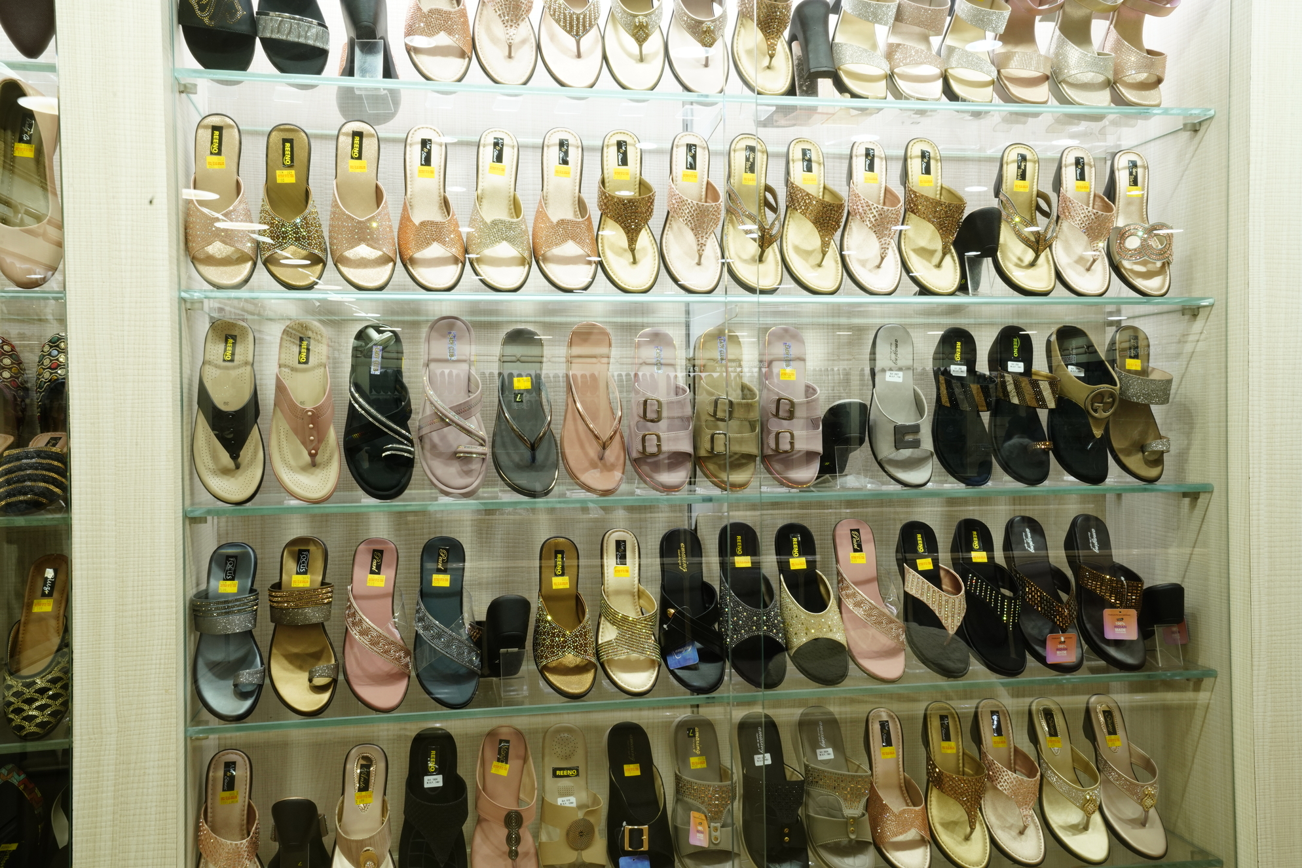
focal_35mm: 35
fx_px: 1266
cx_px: 651
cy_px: 434
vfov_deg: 37.9
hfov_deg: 54.4
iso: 640
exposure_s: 1/8
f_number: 22
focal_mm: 35
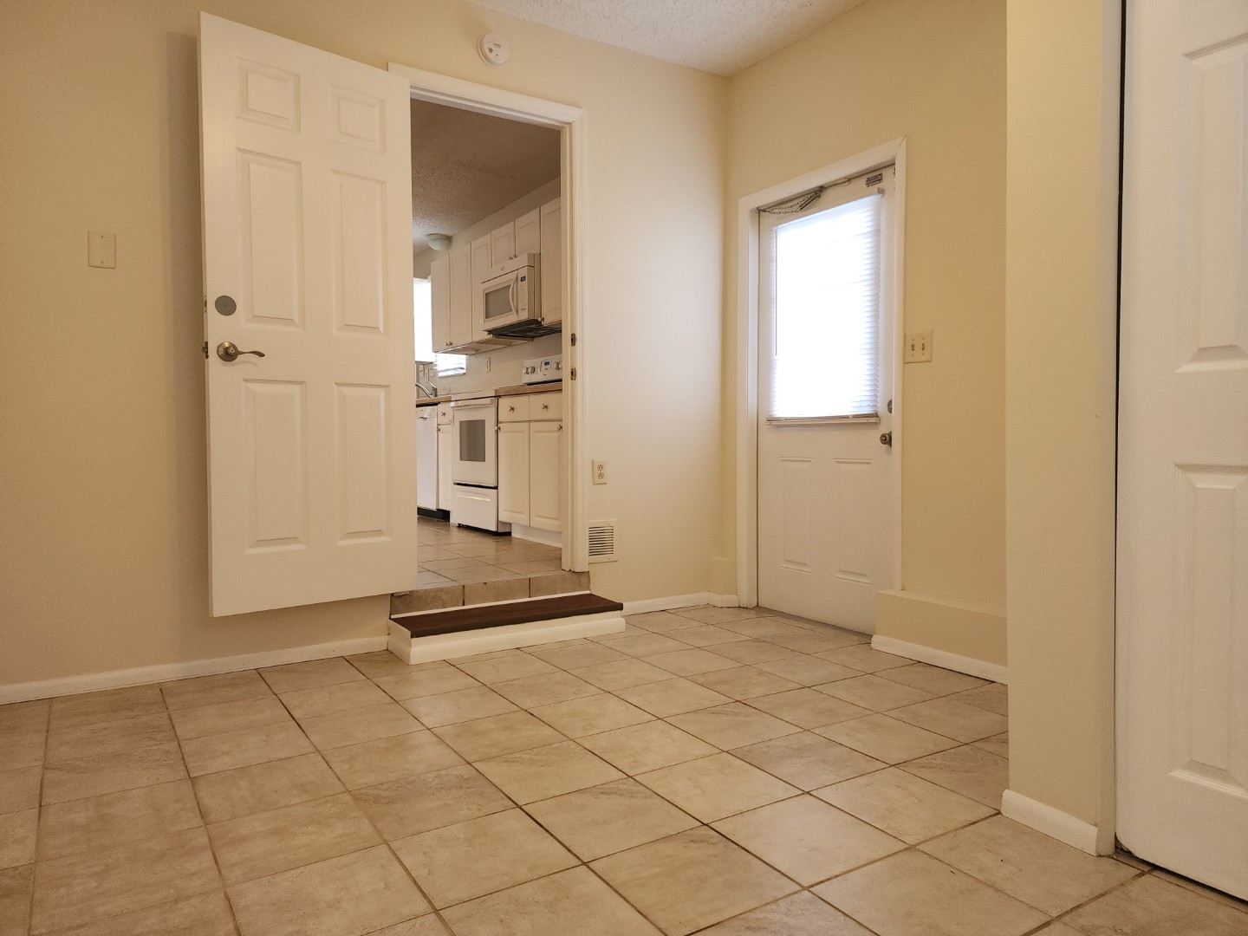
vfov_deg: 58.9
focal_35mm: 23
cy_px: 468
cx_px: 624
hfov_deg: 73.9
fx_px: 829
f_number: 1.8
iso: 100
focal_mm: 6.4
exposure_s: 1/60
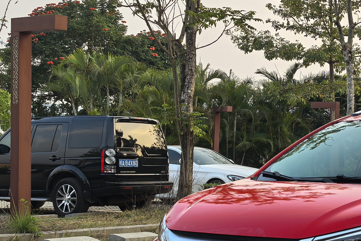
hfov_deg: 21.2
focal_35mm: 92
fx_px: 923
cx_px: 377
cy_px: 176
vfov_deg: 14.8
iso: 50
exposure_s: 1/490
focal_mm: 6.98
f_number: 2
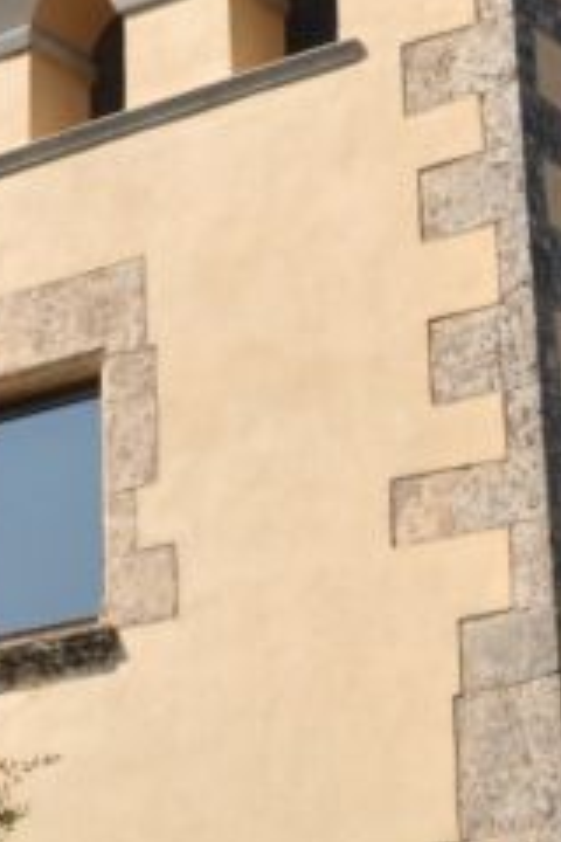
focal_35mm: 110
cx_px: 284
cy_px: 507
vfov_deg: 18.6
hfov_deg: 12.5
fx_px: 2571
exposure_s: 1/400
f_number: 10
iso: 200
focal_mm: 22
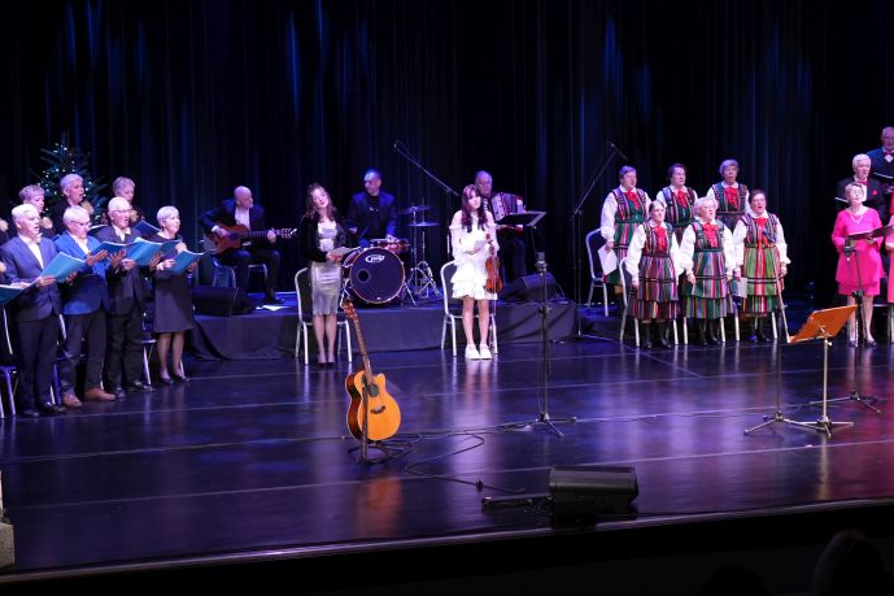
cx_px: 535
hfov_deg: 30.9
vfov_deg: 20.9
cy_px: 260
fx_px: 1614
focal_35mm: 65
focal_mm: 35
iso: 1250
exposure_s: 1/60
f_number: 4
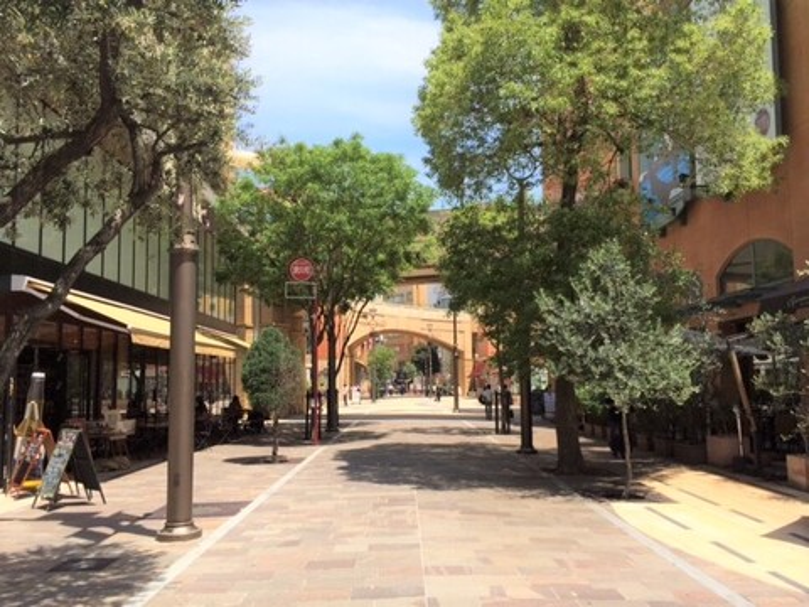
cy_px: 304
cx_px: 404
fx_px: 678
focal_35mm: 29
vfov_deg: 48.2
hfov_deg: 61.7
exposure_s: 1/1466
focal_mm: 4.15
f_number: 2.2
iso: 32
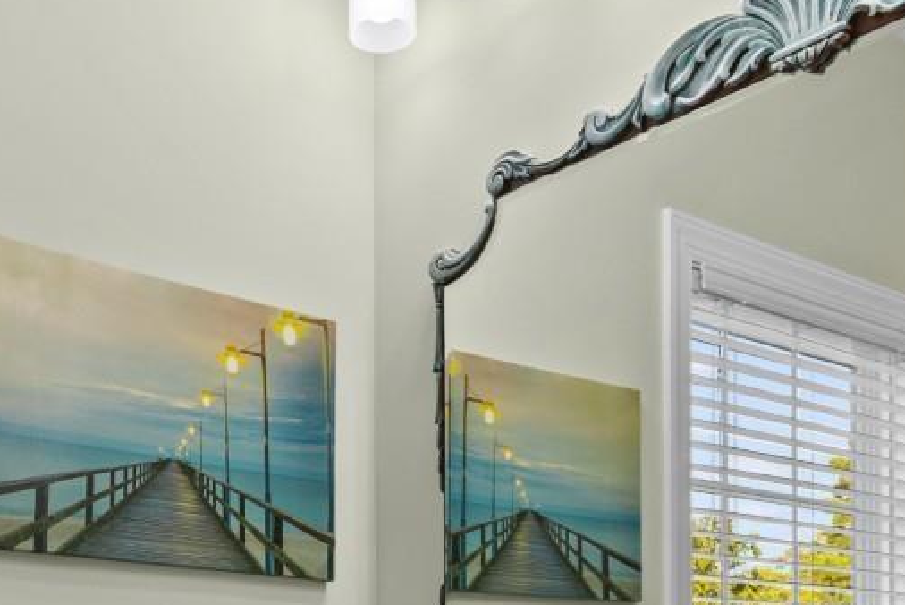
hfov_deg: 40.7
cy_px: 725
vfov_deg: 25.3
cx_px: 320
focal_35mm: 48
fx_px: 1207
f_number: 4.5
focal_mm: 10
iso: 100
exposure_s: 1/13
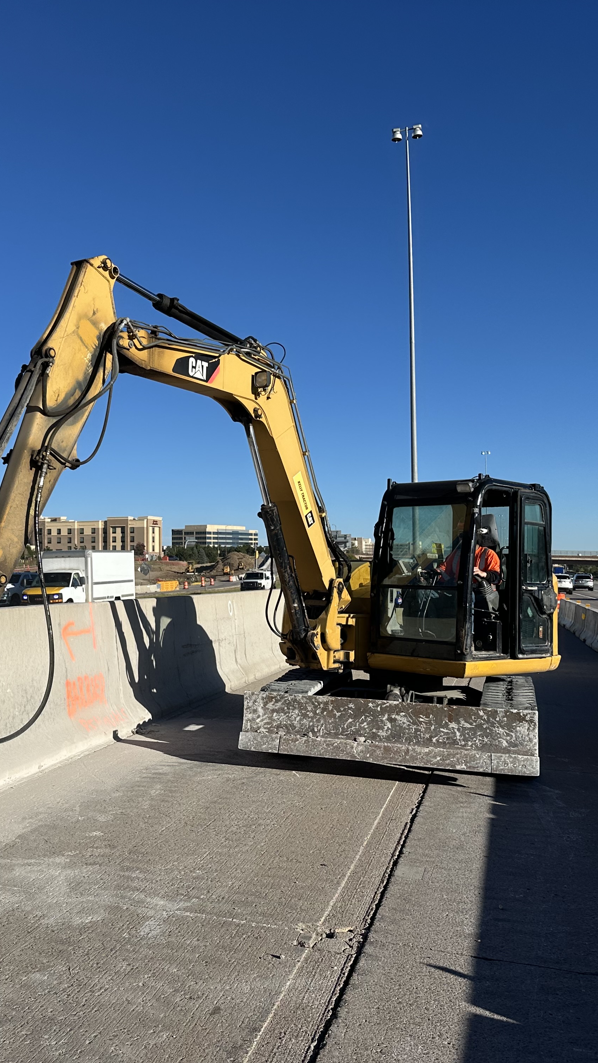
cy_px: 532
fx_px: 987
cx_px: 172
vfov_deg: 56.6
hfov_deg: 33.2
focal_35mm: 35
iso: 80
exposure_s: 1/6211
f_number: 1.78
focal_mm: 6.86
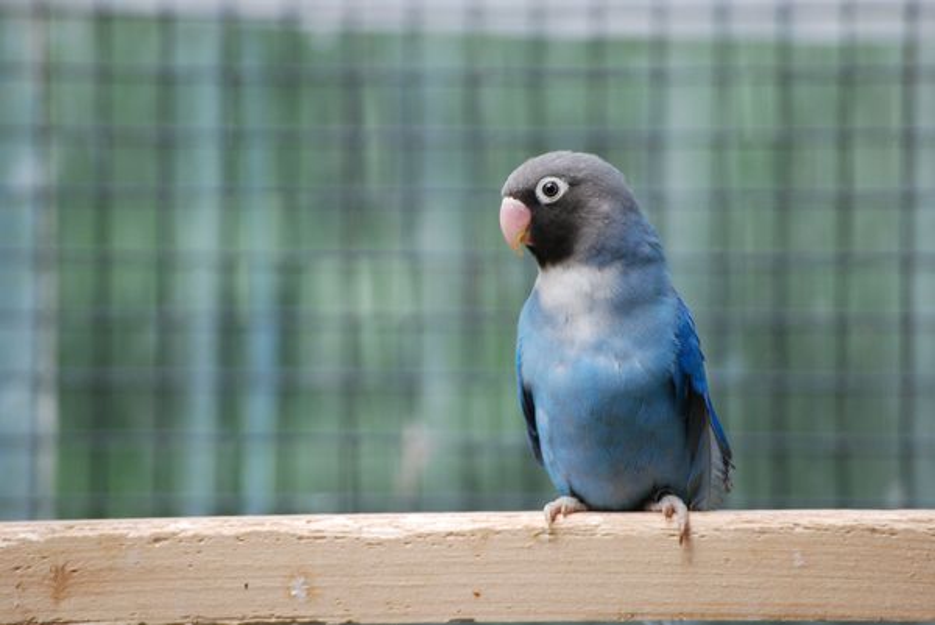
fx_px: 7797
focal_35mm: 300
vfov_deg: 4.6
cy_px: 312
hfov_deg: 6.9
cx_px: 468
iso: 400
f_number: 5.6
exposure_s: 1/100
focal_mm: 200
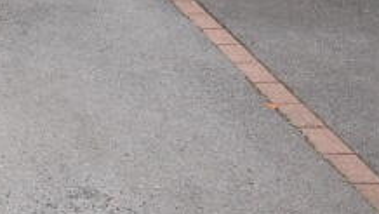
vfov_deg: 9.4
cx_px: -269
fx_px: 1187
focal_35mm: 118
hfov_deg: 15.9
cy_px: -272
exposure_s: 1/320
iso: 800
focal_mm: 16
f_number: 9
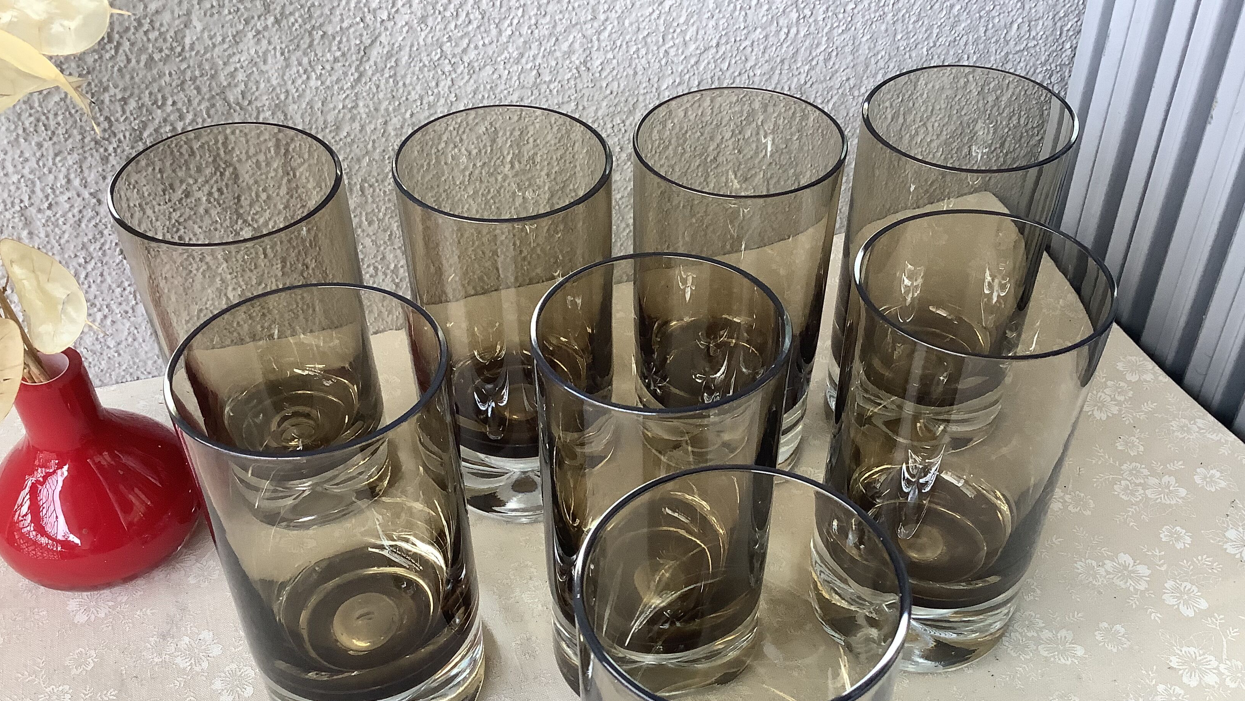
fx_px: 1122
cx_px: 625
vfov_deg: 34.6
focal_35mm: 34
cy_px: 414
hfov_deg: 58.0
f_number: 2.4
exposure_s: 1/60
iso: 125
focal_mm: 3.3
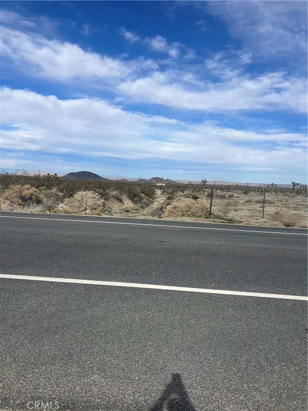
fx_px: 308
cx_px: 154
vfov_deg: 67.3
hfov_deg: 53.1
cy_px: 206
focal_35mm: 26
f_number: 1.5
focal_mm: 5.7
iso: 50
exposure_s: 1/8000
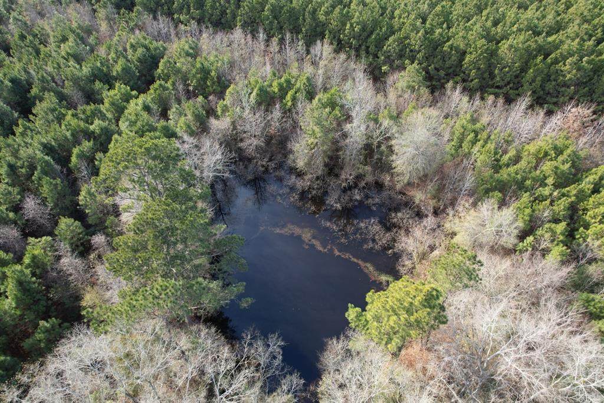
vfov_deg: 57.2
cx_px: 302
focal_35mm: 22
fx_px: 369
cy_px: 202
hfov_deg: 78.6
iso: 100
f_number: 2.8
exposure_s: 1/200
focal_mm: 8.38
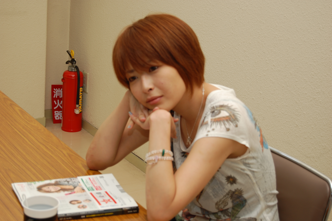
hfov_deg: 24.6
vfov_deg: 16.5
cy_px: 110
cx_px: 166
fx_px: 760
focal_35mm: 82
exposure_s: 1/60
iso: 200
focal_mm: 55
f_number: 5.6
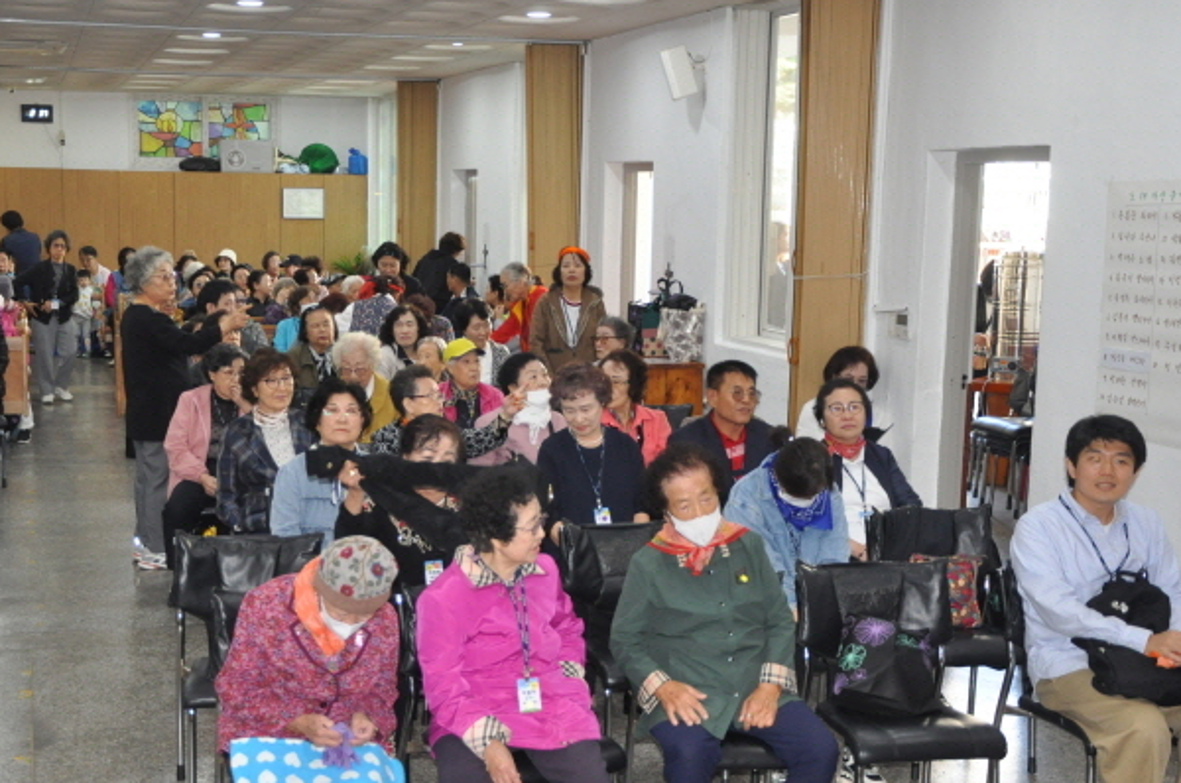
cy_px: 463
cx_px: 498
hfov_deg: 38.2
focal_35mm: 52
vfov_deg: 25.9
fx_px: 1703
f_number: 4
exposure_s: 1/60
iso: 800
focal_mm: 26
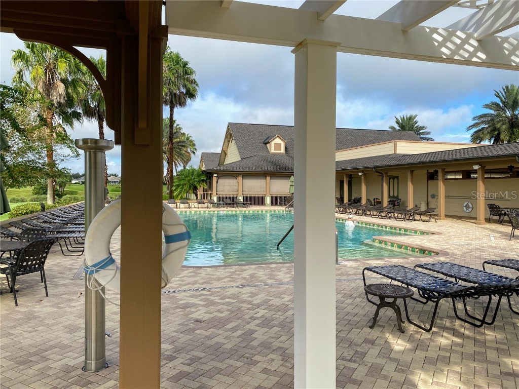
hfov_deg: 67.3
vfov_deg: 53.1
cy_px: 194
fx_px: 390
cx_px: 260
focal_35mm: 26
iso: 32
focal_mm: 4.25
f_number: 1.8
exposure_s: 1/1996
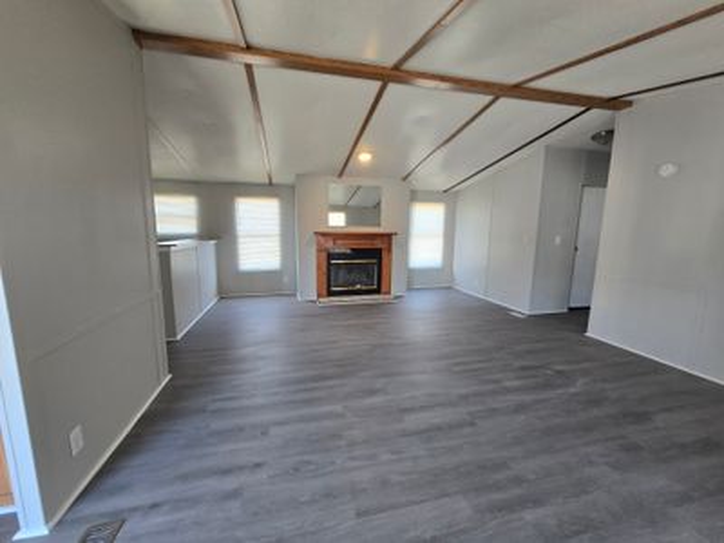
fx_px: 272
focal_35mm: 13
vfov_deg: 89.9
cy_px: 272
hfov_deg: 106.2
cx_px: 362
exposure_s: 1/60
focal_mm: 2.2
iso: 125
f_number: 2.2
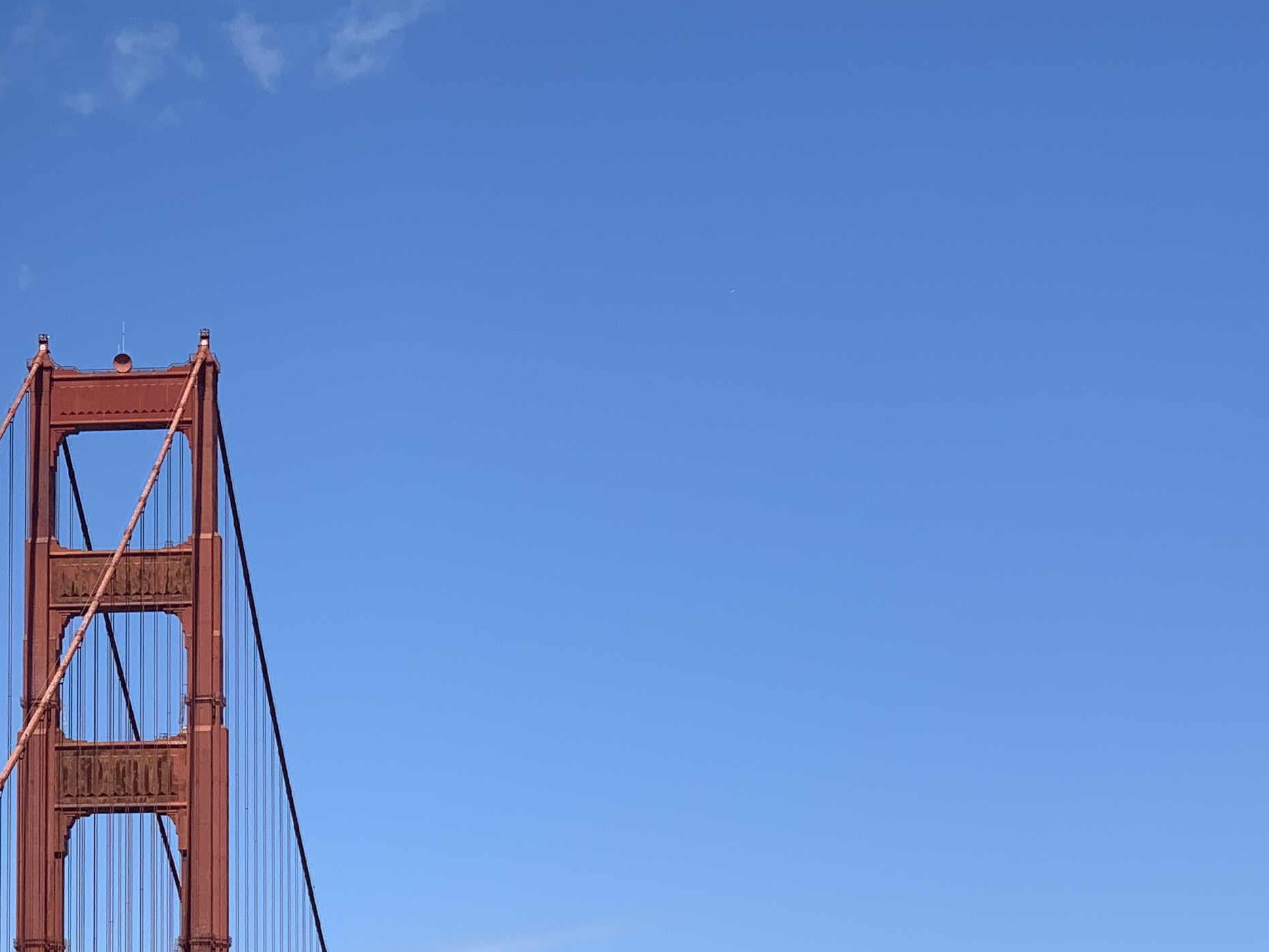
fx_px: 4106
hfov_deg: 17.4
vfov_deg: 13.1
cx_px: 235
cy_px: 836
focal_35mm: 112
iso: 16
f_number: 2.4
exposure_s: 1/1199
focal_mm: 6
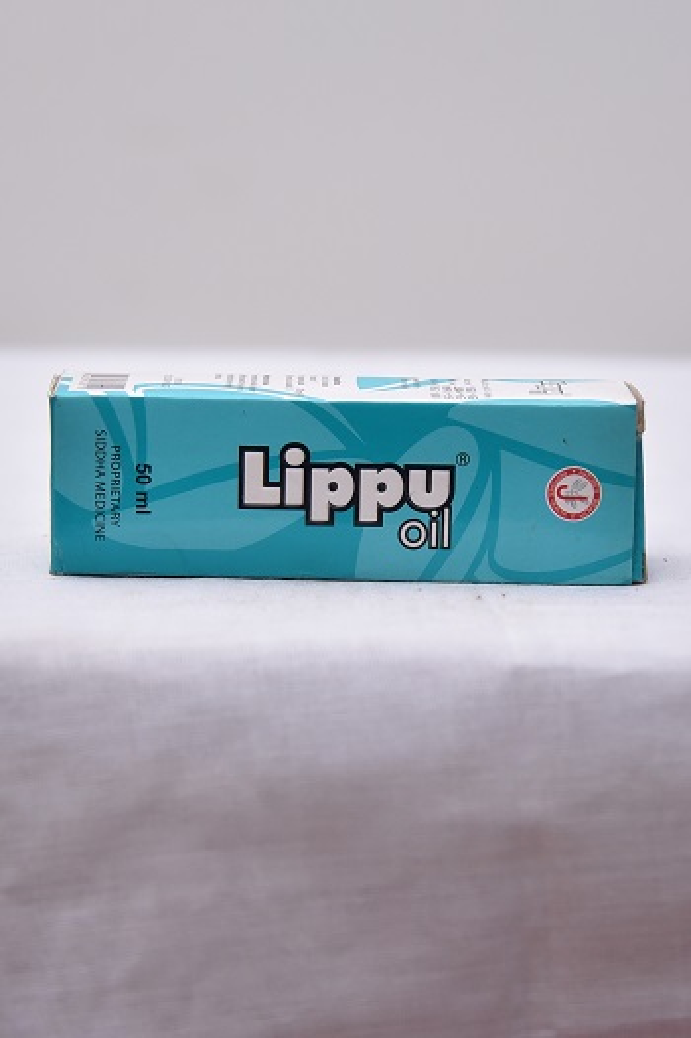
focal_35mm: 85
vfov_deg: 23.9
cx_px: 346
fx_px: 2450
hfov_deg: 16.1
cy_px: 519
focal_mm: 85
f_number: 4
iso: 1250
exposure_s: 1/160
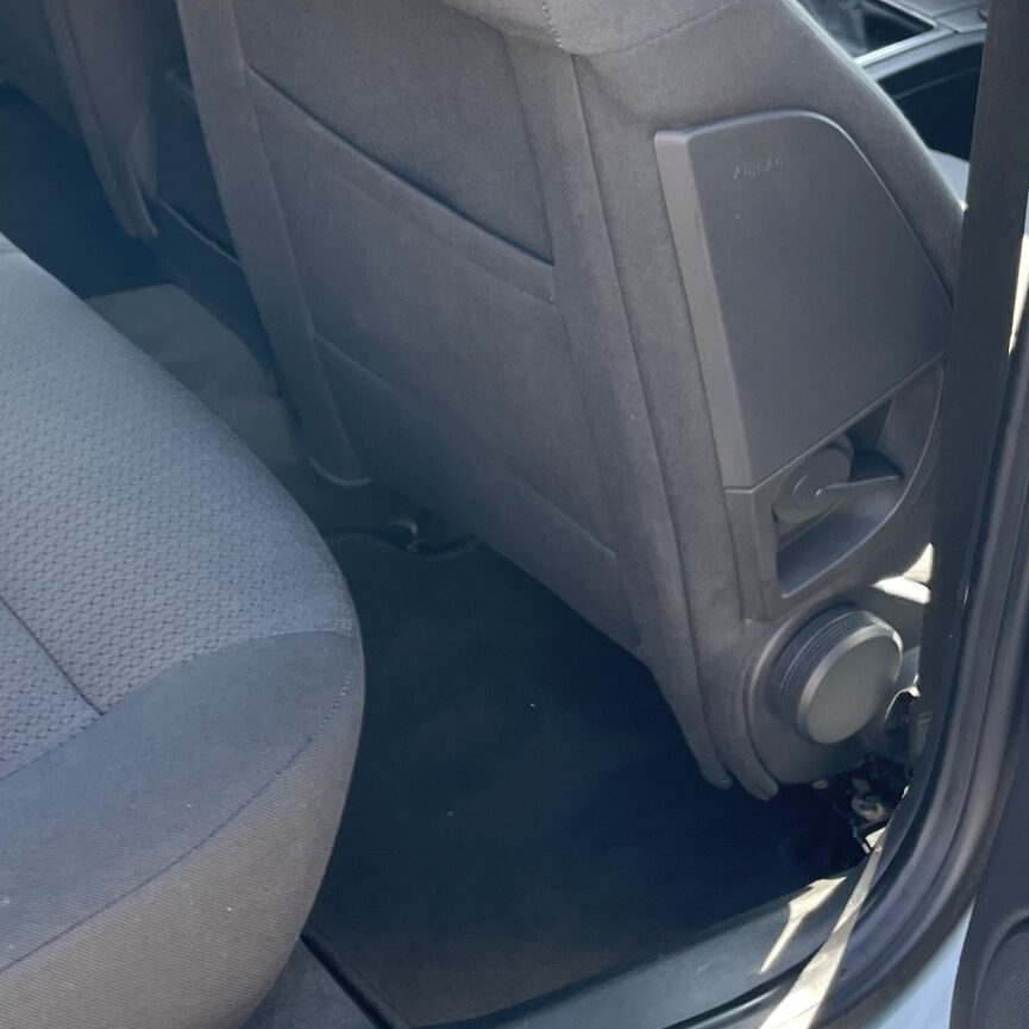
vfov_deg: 25.1
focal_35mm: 68
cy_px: 257
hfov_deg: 24.9
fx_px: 2287
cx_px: 200
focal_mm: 4.2
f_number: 1.6
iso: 50
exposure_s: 1/121
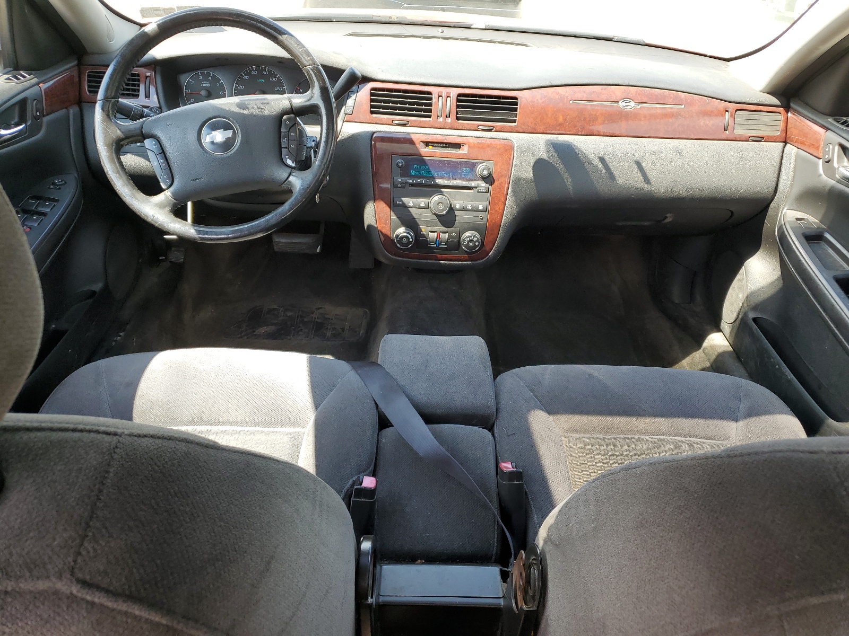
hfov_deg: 67.3
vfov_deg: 53.1
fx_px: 638
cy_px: 318
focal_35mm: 26
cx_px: 424
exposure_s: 1/227
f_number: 1.5
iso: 50
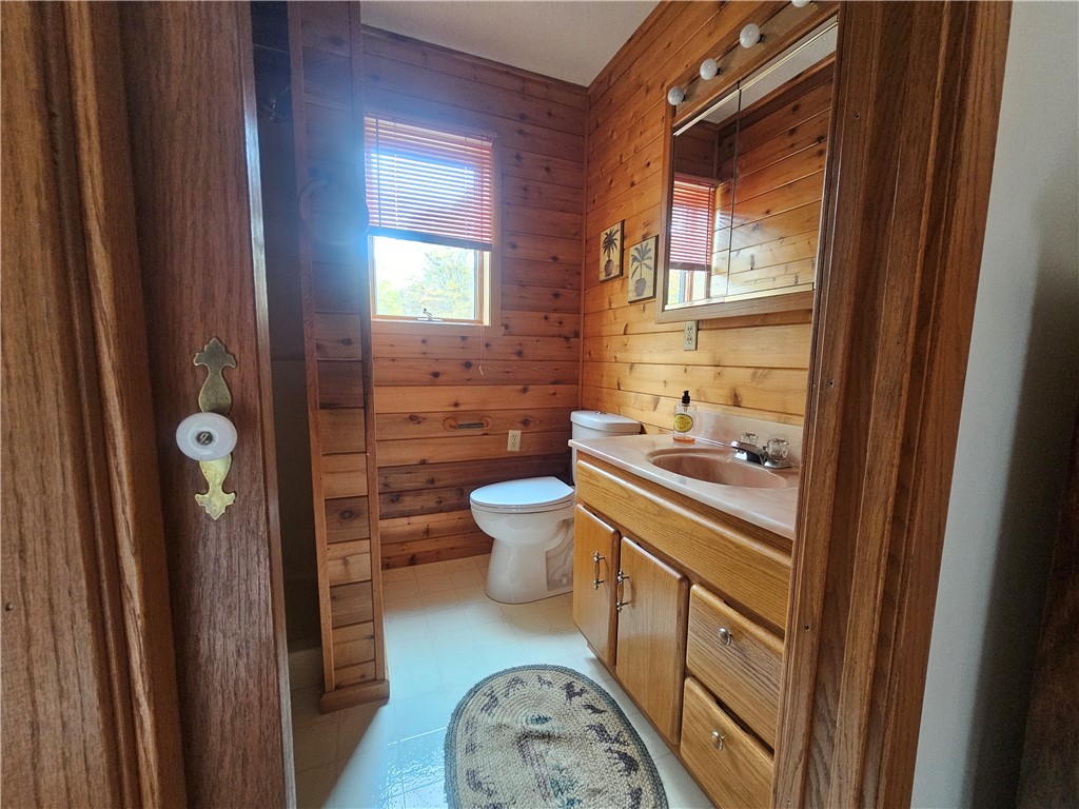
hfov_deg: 106.2
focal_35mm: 13
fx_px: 405
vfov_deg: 89.9
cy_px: 404
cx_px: 540
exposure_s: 1/30
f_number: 2.2
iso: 500
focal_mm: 2.2
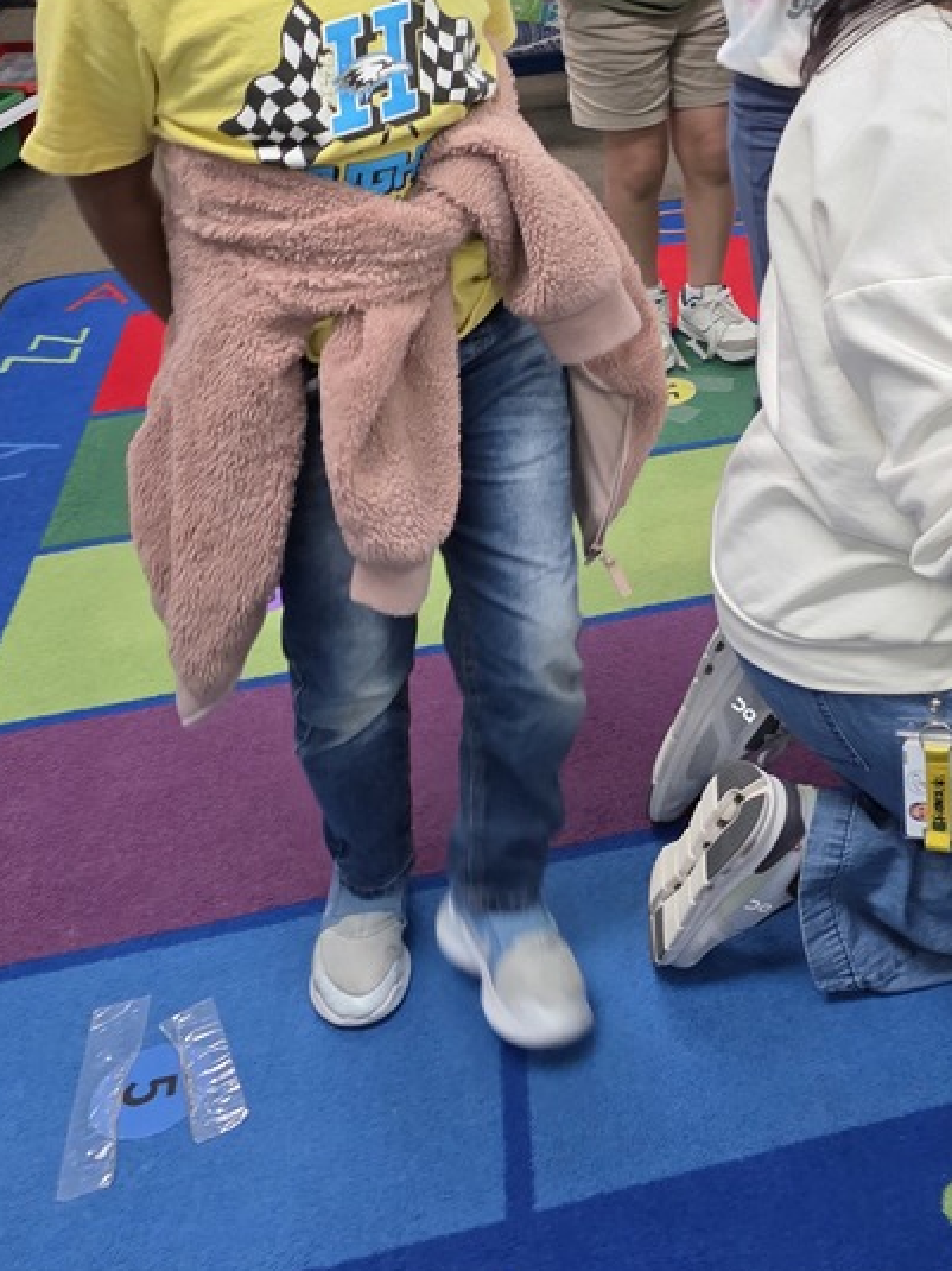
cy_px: 316
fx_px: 1614
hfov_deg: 31.0
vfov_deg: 41.7
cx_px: 900
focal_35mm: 44
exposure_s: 1/120
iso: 400
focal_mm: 6.3
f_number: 1.7
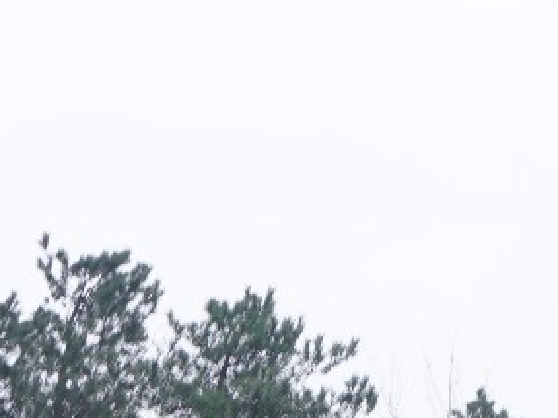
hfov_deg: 10.1
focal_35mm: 193
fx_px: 3110
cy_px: 929
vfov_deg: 7.3
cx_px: 679
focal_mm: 24
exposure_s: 1/80
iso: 100
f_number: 8
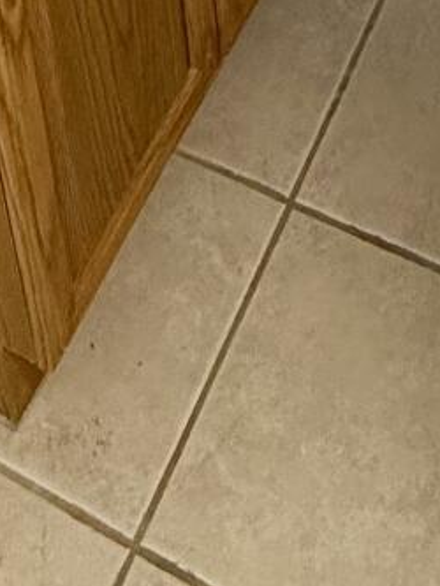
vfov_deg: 15.1
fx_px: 1423
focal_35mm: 84
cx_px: 299
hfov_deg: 17.5
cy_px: -780
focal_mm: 2.22
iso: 200
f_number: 2.2
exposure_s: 1/60
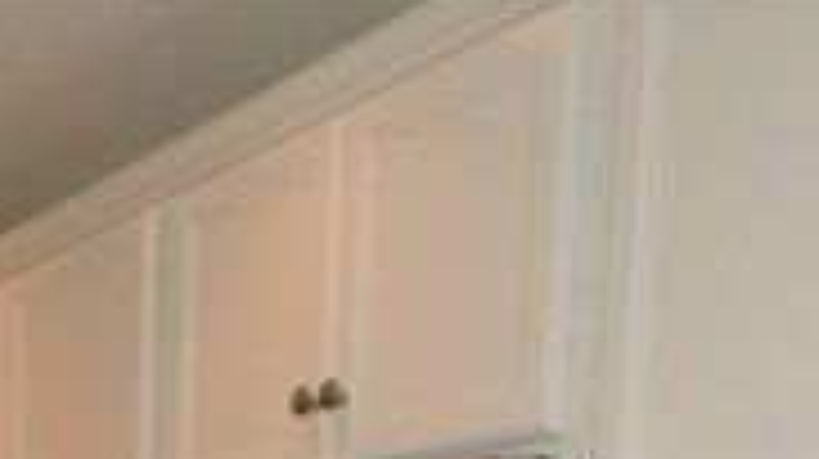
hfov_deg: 28.7
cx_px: 140
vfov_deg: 14.0
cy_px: 936
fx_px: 1559
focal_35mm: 72
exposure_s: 1/60
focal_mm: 13
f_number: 10
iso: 800
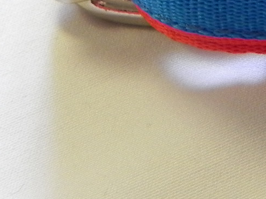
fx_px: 1483
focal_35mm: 193
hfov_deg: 9.7
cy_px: -189
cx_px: 476
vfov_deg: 7.4
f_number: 3.2
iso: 211
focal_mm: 8.2
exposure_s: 1/30
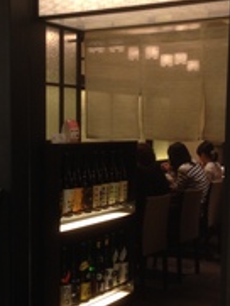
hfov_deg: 20.1
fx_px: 646
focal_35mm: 73
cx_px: 73
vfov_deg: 26.5
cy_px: 198
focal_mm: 4.12
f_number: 2.4
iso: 80
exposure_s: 1/20
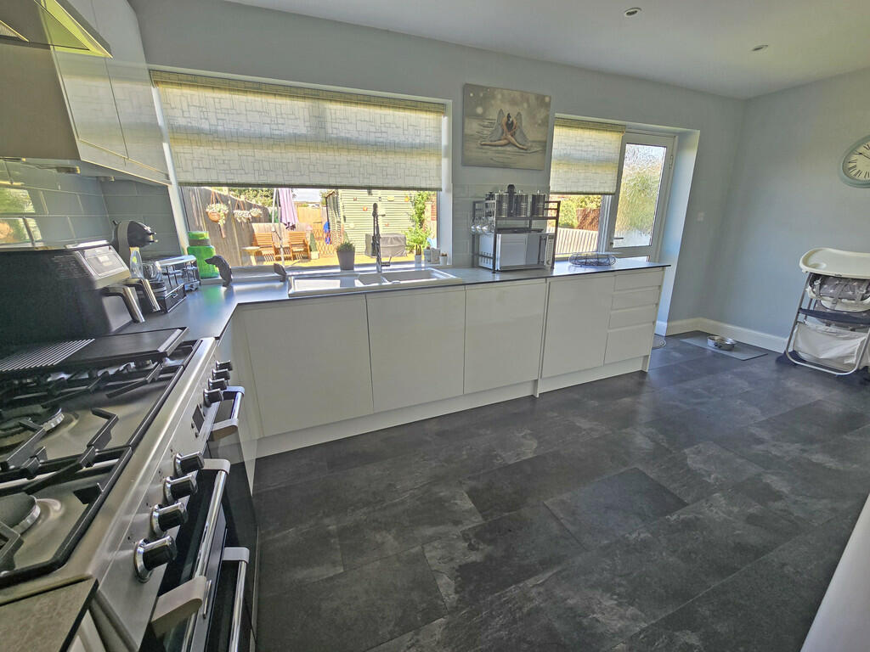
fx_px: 327
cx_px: 435
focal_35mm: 13
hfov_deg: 106.2
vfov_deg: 89.9
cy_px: 326
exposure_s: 1/100
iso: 64
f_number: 2.2
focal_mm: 2.2
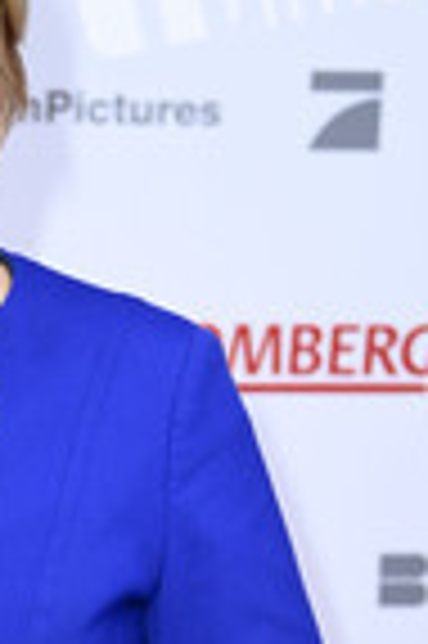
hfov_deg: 5.7
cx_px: -113
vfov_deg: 8.6
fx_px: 4254
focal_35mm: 238
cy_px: 626
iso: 640
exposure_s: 1/250
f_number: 5
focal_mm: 85
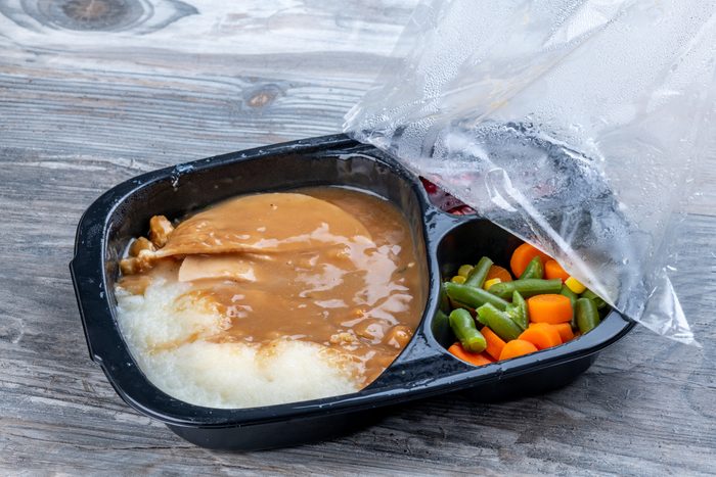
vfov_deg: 13.7
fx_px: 1989
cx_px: 358
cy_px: 238
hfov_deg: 20.4
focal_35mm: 100
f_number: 16
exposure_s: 1/250
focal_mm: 100
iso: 64
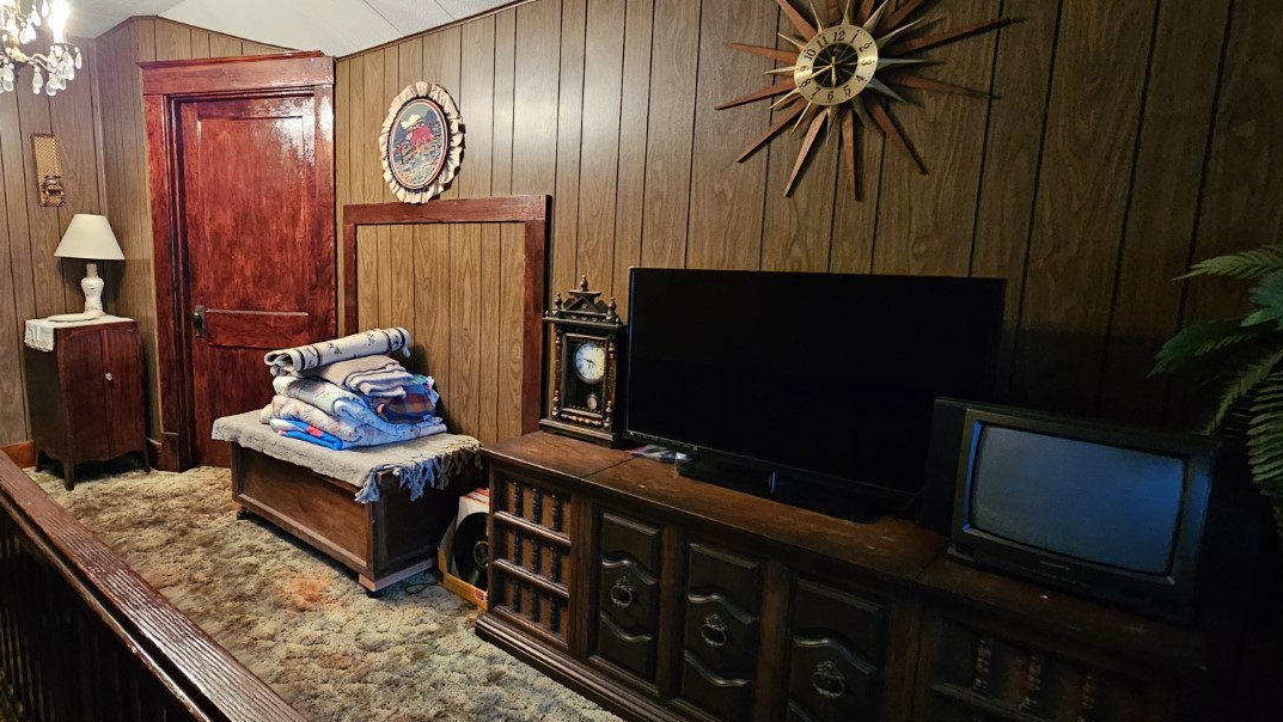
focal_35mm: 19
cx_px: 436
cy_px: 338
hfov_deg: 86.7
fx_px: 646
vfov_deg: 58.3
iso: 800
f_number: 2.2
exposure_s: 1/24
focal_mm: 2.2
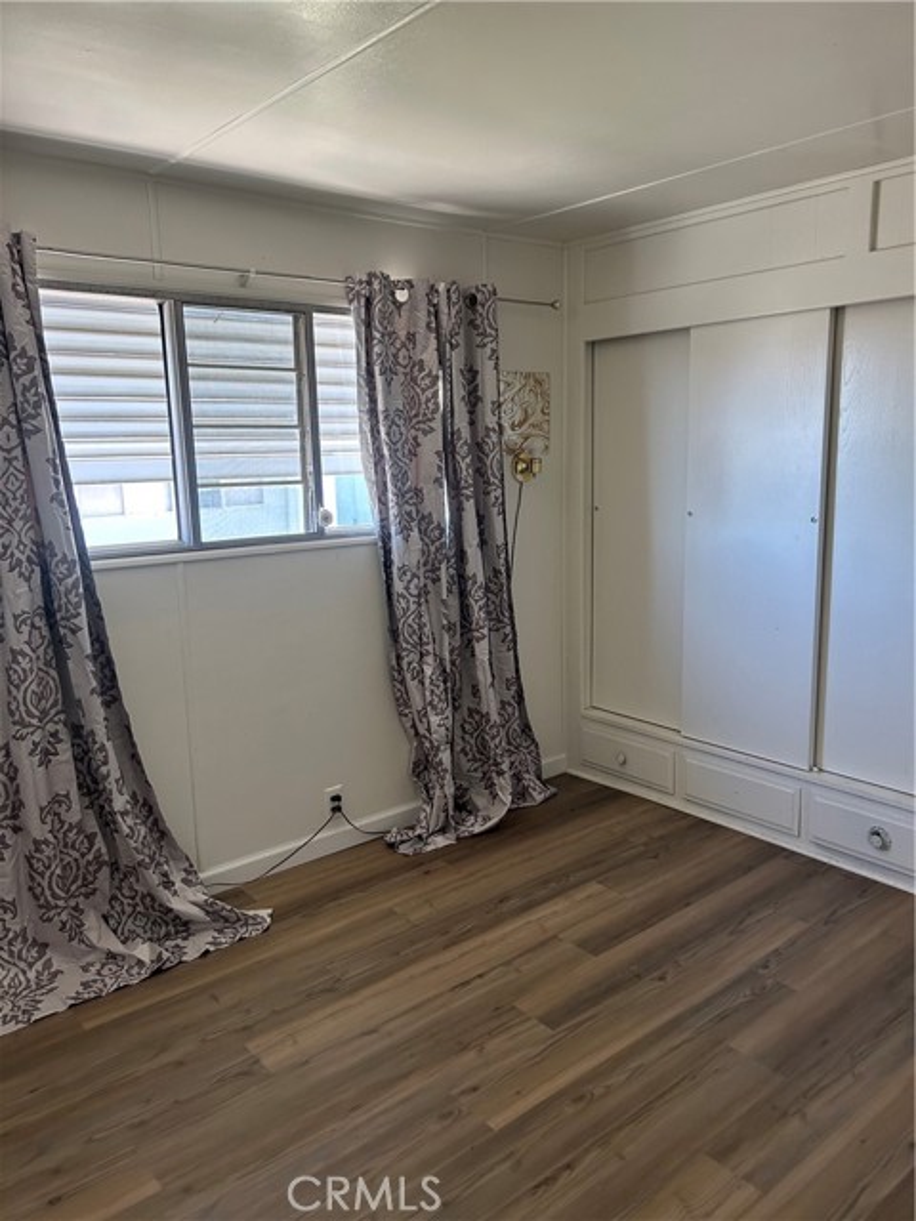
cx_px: 458
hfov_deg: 53.1
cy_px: 610
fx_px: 917
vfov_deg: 67.3
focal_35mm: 26
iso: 125
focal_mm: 5.7
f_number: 1.5
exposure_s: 1/121
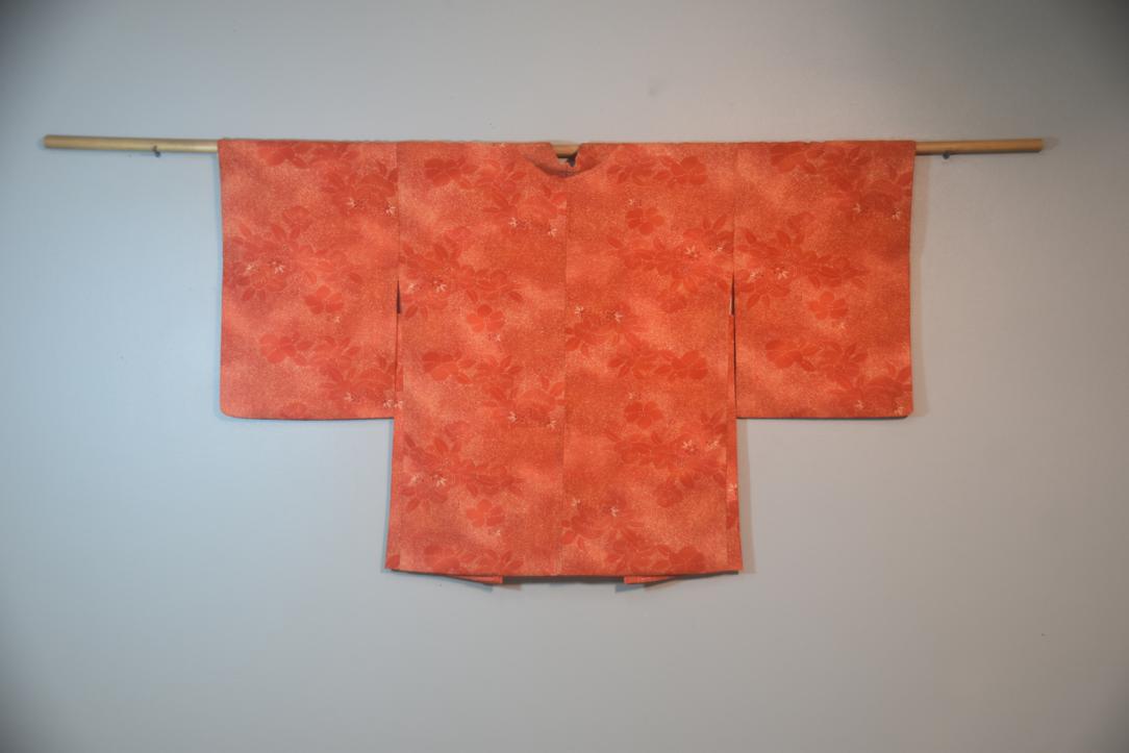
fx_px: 1788
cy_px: 376
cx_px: 564
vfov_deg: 23.8
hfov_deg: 35.0
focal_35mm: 57
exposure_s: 1/60
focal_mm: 38
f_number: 4.2
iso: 400
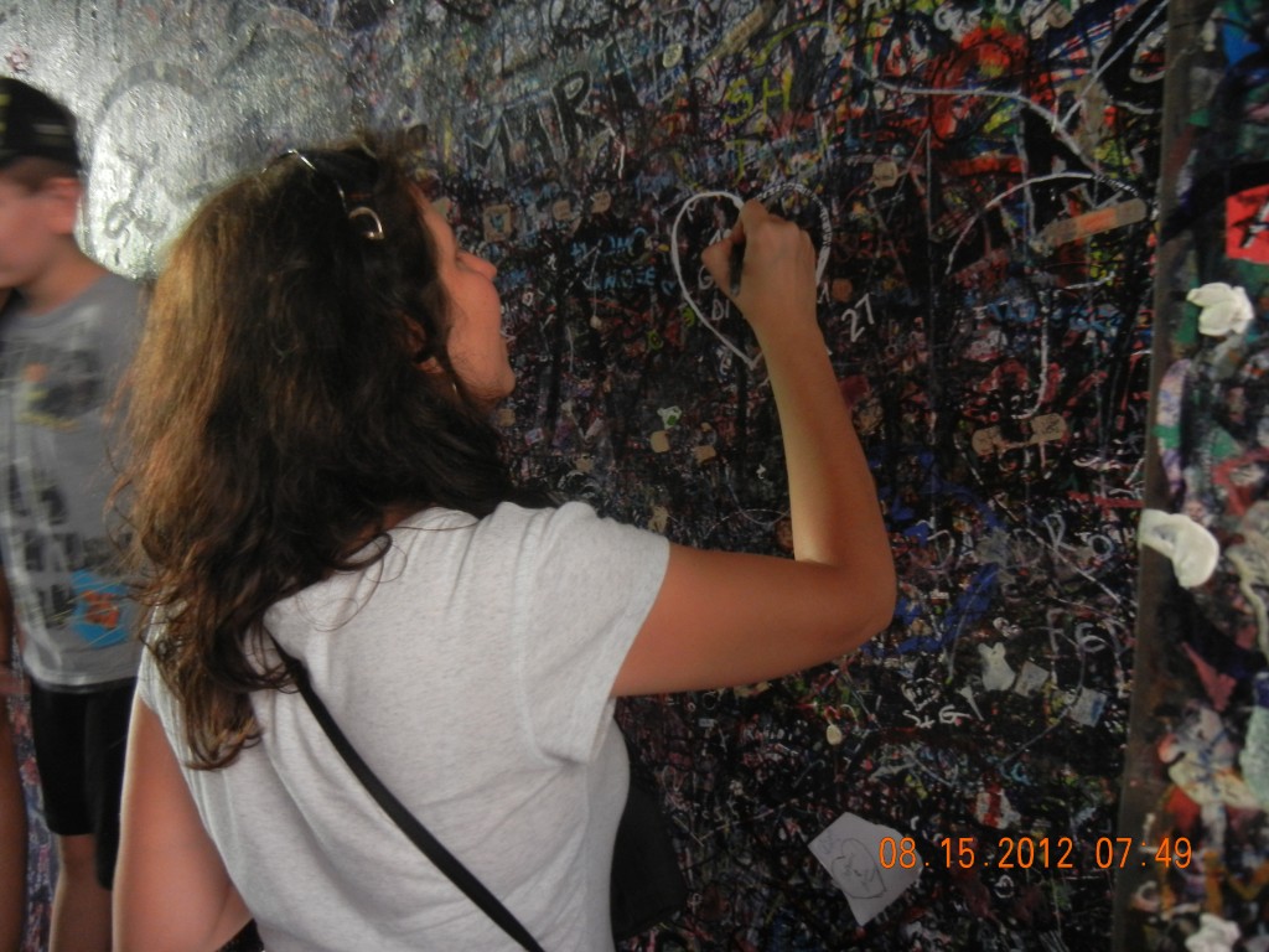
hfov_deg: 60.0
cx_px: 634
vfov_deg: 46.8
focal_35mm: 30
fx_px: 1100
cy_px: 476
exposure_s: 1/7.8
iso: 400
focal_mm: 5.4
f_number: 3.5
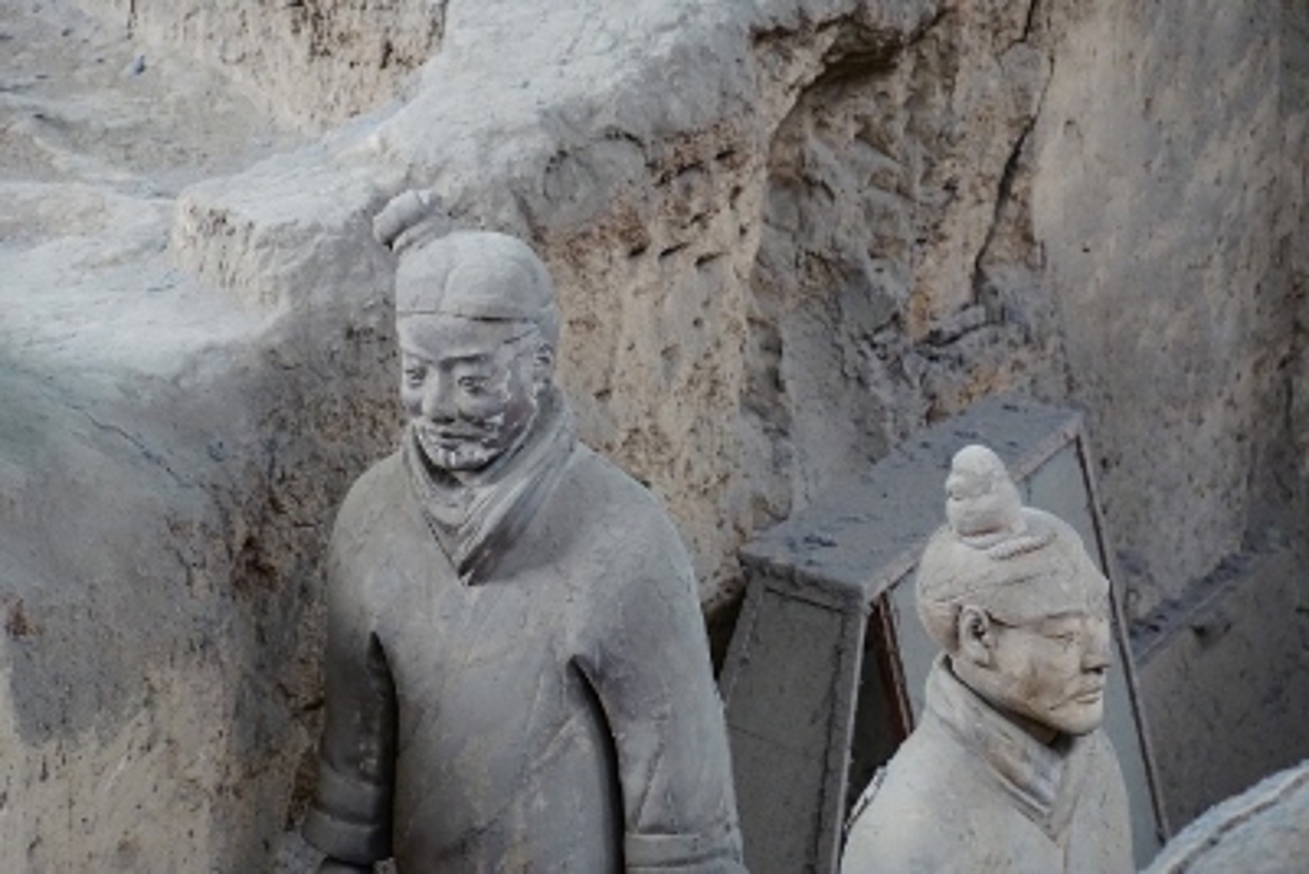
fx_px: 7365
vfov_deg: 6.8
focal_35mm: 202
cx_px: 654
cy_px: 437
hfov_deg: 10.2
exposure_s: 1/60
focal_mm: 135
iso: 3200
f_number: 5.6
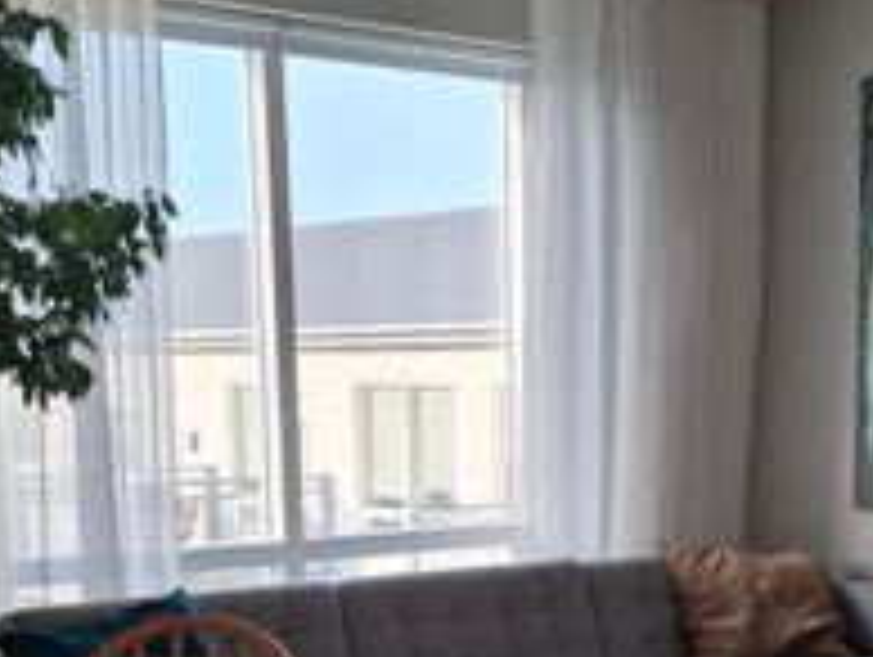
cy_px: 684
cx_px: 576
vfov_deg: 20.0
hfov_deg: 27.2
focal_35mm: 71
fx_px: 1793
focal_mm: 5.54
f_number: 1.8
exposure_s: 1/181
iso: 50
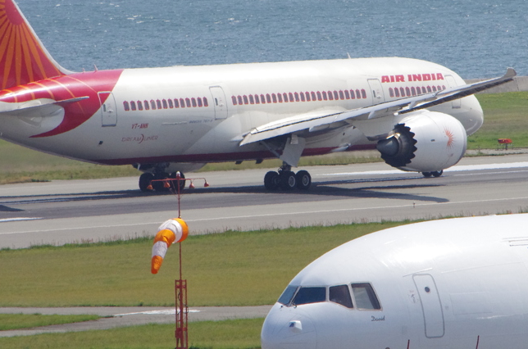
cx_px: 286
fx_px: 10475
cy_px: 113
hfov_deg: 2.9
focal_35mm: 716
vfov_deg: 1.9
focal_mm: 300
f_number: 13
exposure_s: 1/2000
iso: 1600
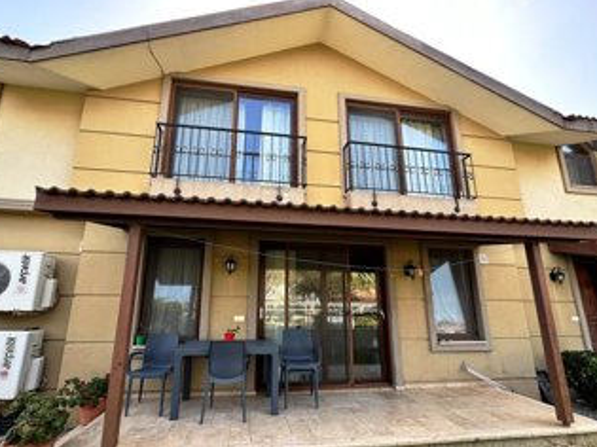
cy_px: 248
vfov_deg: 77.8
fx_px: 276
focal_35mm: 16
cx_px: 284
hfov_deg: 94.4
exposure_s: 1/209
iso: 40
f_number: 2.2
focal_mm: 2.22
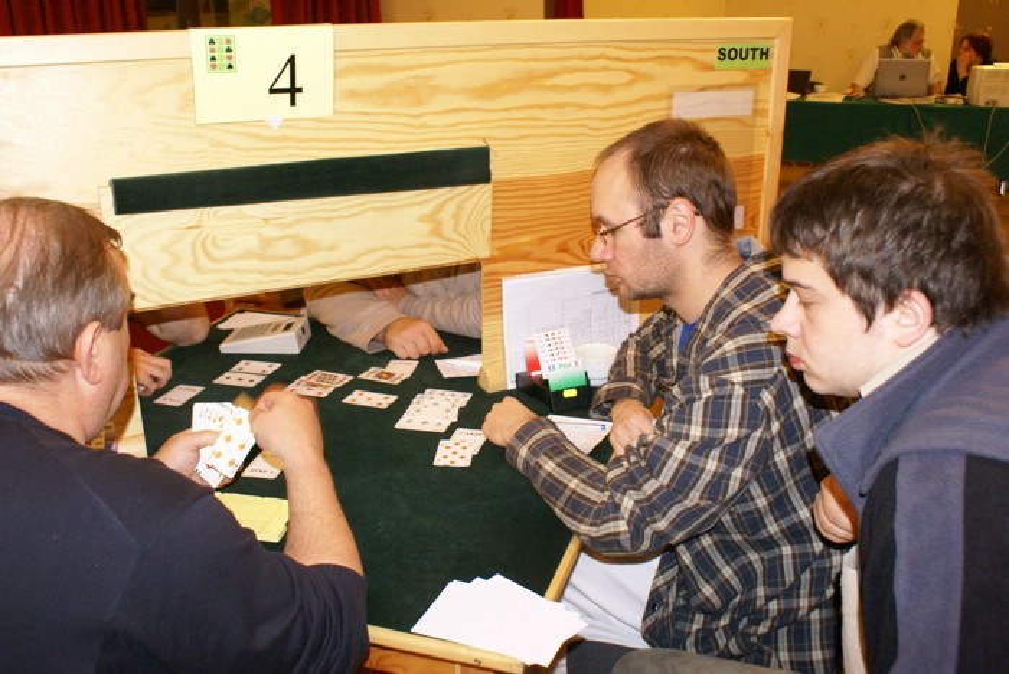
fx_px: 926
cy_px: 337
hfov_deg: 57.2
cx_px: 504
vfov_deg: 40.0
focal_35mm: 33
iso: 800
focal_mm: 22
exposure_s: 1/15
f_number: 5.6
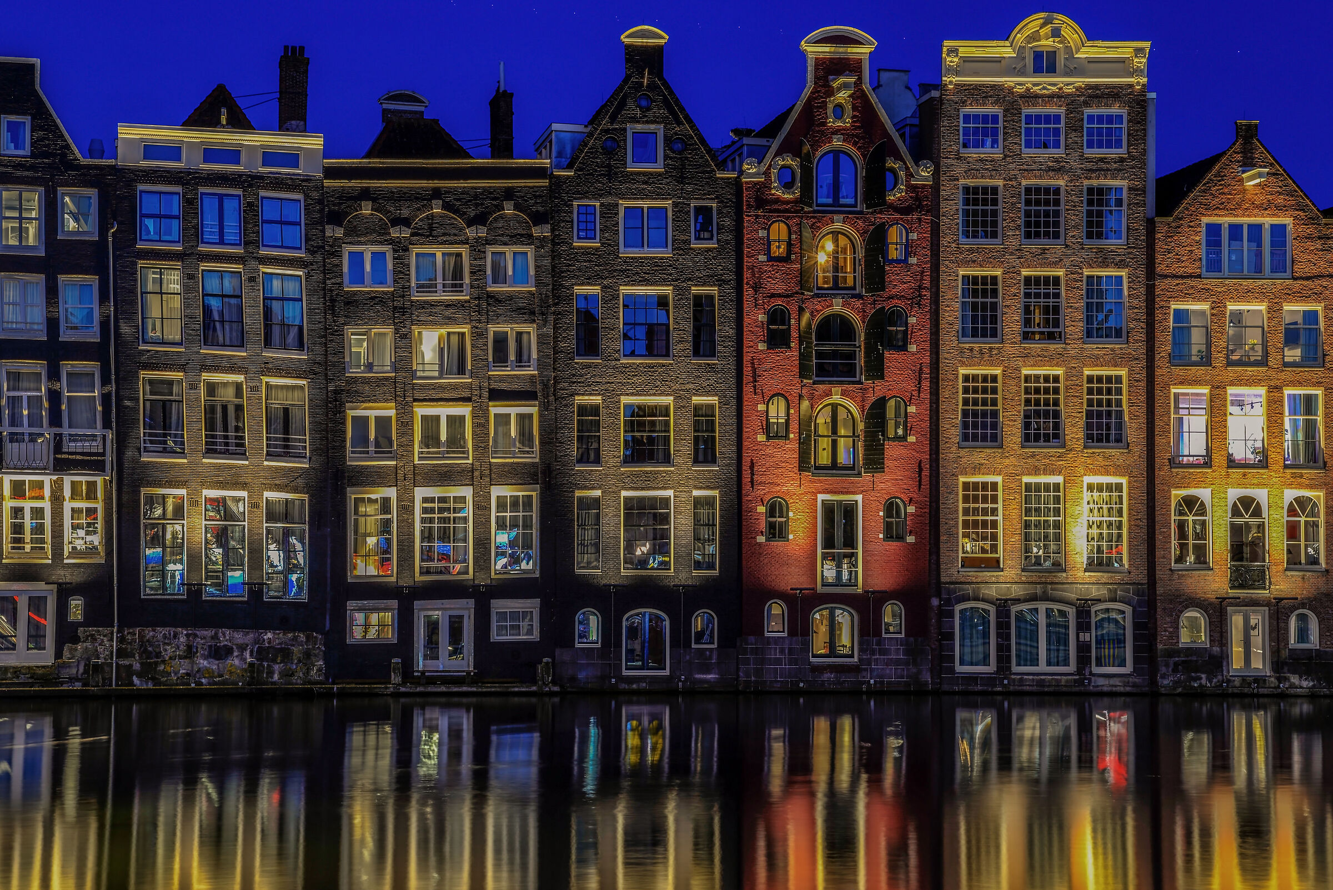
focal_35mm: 58
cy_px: 445
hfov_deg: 34.5
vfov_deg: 23.4
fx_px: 2148
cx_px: 666
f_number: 8
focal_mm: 58
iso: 50
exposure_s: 20
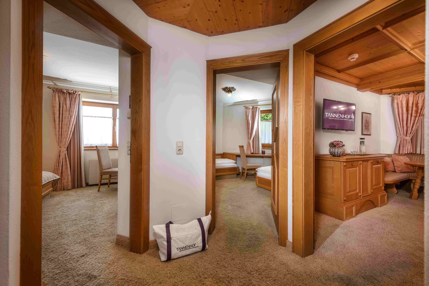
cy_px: 143
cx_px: 214
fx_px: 167
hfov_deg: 104.3
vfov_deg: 81.2
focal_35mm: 14
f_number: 9.5
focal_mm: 14
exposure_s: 1/15
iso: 280
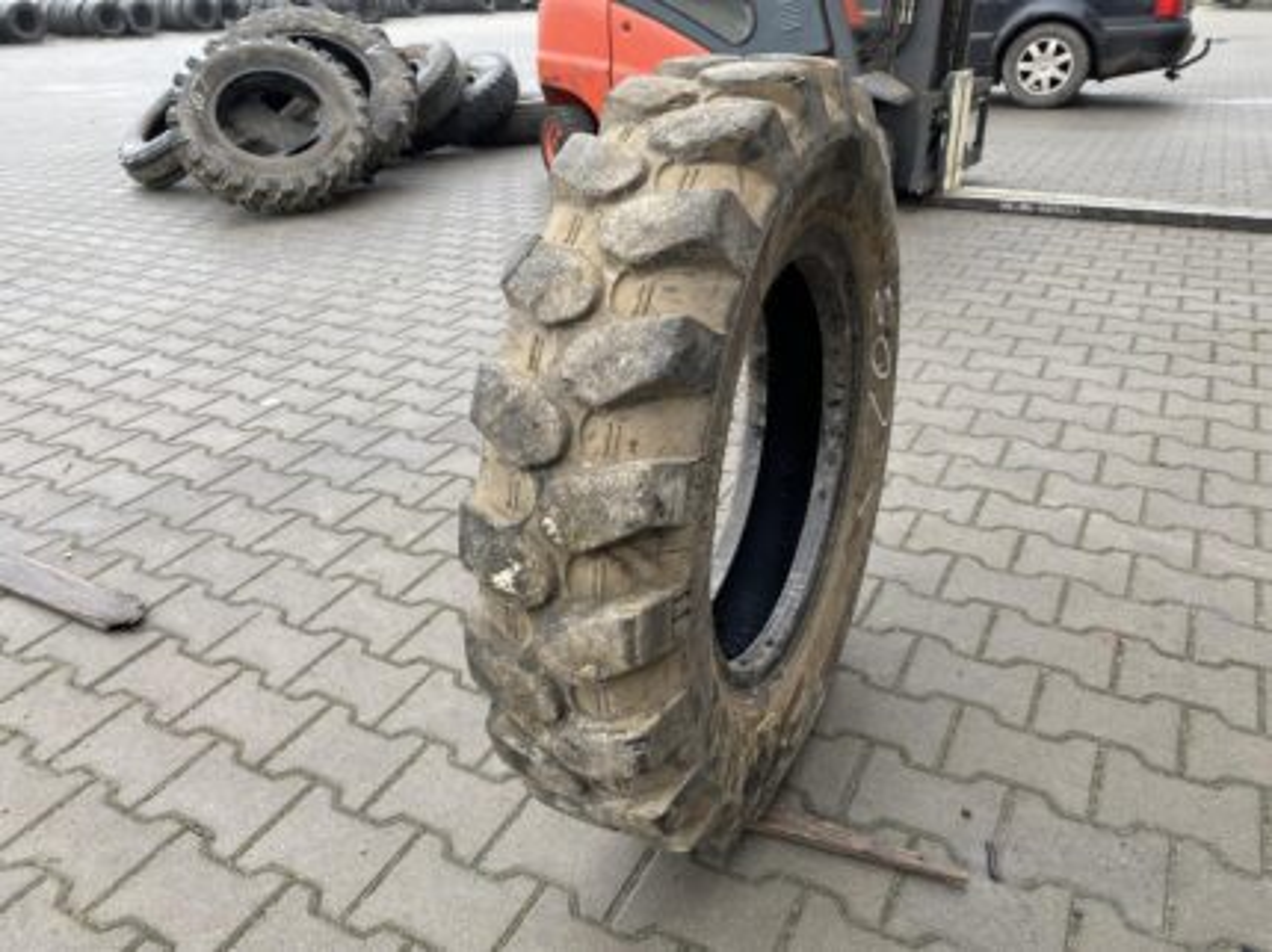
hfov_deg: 67.3
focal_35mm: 26
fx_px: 955
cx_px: 636
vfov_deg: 53.0
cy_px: 476
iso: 32
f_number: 1.8
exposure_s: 1/161
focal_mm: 4.25
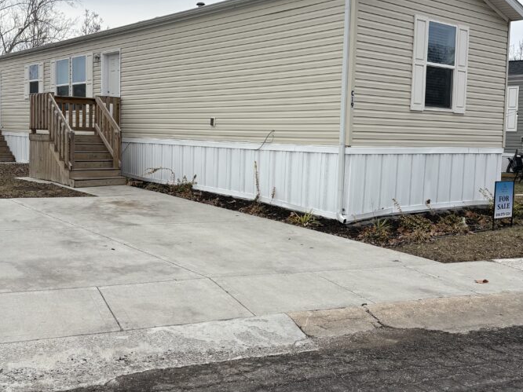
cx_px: 225
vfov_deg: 35.8
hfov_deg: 46.7
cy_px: 160
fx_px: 604
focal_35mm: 40
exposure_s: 1/2451
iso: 50
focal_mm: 5.96
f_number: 1.6
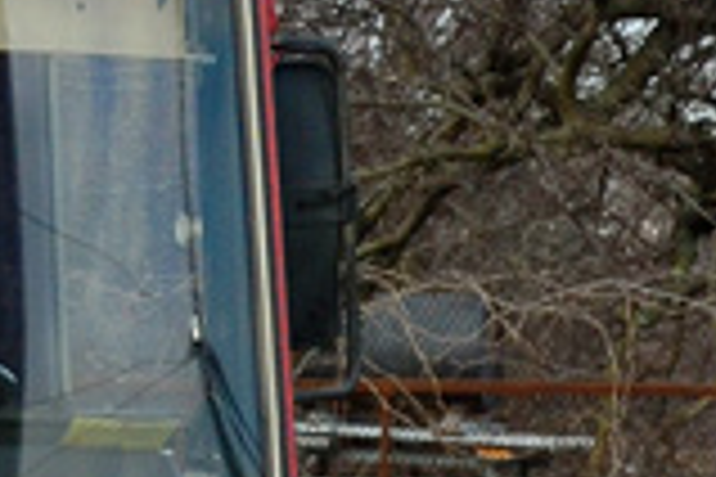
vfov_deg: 2.2
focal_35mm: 624
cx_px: -1283
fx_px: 12405
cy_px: 40
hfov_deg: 3.2
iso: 450
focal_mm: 55
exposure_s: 1/1000
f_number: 5.6
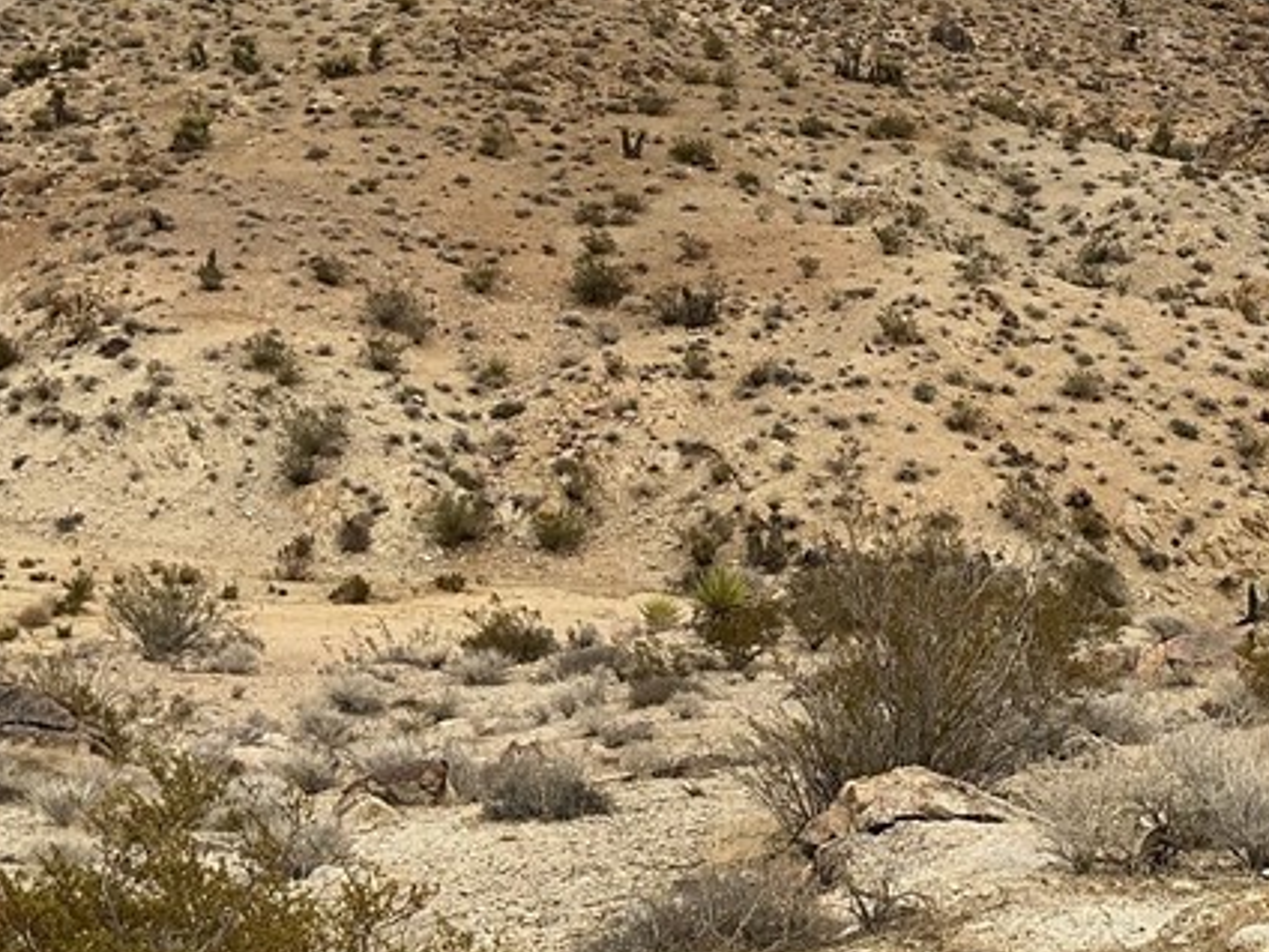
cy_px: 470
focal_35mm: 70
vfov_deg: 21.0
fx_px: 2566
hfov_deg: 27.2
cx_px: 1021
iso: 25
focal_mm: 3
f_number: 1.8
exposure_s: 1/2667
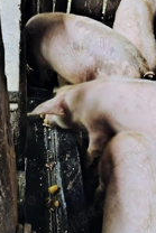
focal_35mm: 48
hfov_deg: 27.7
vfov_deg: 40.6
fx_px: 311
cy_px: 155
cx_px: 118
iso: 1894
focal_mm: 5.25
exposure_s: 1/33.3
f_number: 1.75
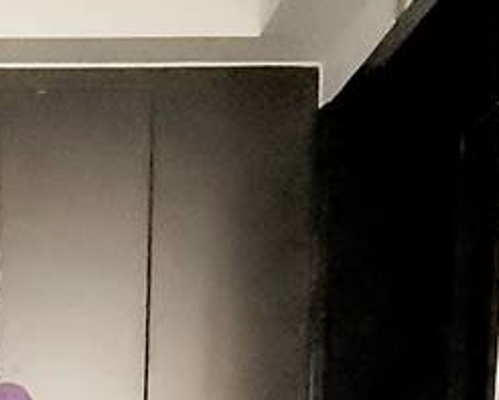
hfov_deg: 19.0
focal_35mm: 97
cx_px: -45
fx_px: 1433
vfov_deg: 13.5
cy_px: 816
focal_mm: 2.26
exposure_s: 1/25
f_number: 2.2
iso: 1250
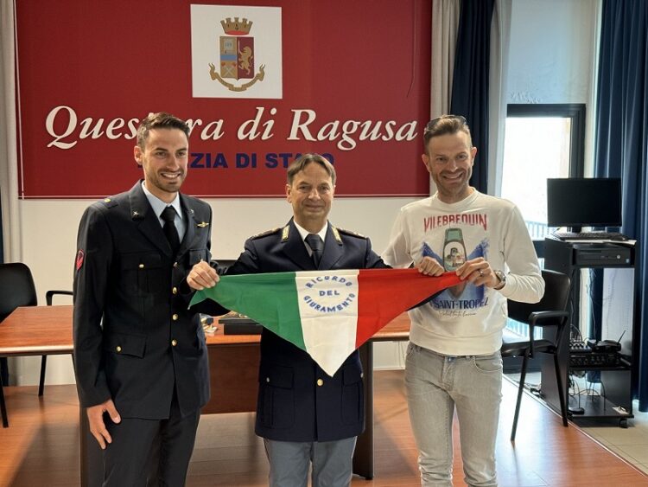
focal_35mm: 48
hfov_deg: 39.6
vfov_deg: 30.3
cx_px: 324
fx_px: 899
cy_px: 244
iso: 200
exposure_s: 1/33
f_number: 1.78
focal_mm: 6.86
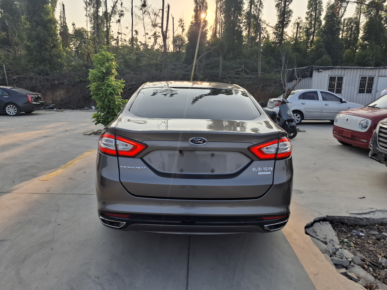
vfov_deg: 58.9
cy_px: 145
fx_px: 257
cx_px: 194
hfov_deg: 73.9
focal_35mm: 23
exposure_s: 1/650
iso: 50
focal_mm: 5.54
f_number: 1.8
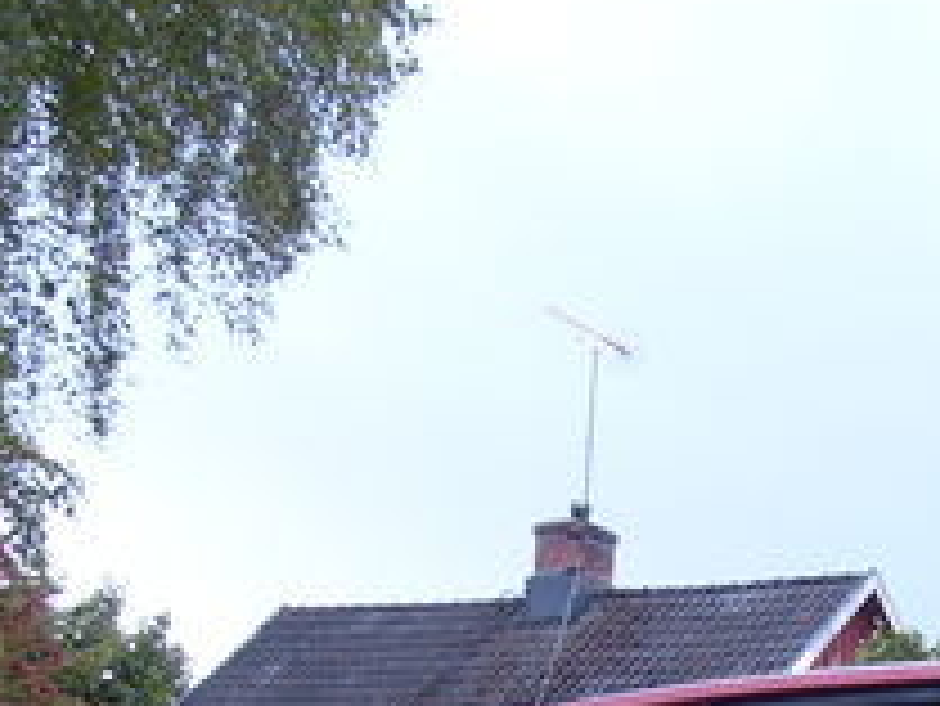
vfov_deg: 13.1
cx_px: 998
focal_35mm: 107
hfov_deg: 17.8
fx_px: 2907
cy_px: 1048
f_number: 2.8
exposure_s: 1/60
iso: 80
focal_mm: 5.8
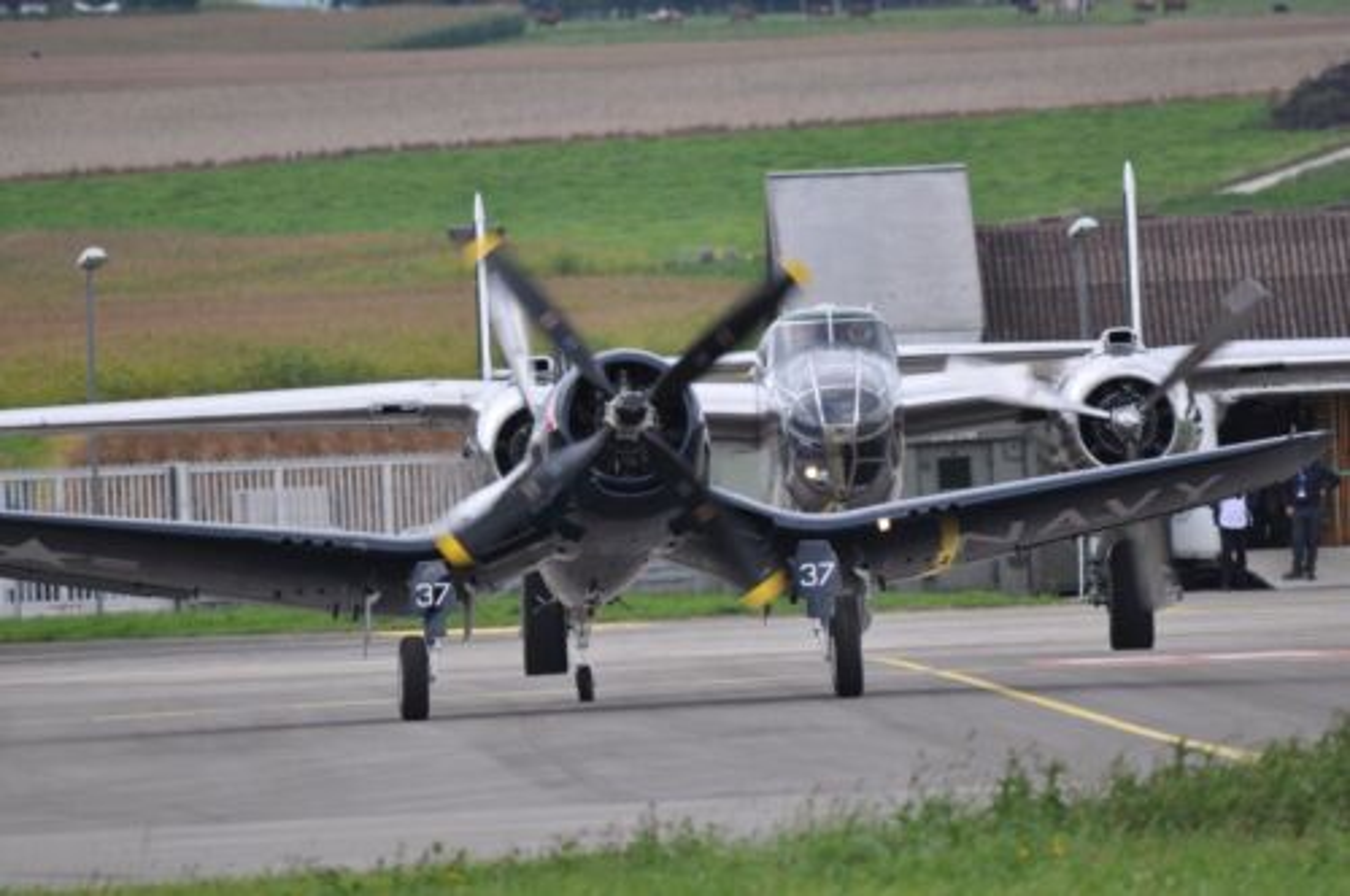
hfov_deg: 3.1
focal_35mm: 675
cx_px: 675
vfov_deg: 2.0
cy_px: 448
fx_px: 25279
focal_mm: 450
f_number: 6.3
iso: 320
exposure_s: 1/500
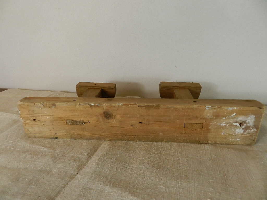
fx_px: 177
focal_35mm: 23
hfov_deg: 73.9
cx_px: 134
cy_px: 100
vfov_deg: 58.9
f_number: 3.4
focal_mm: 4
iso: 160
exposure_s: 1/80
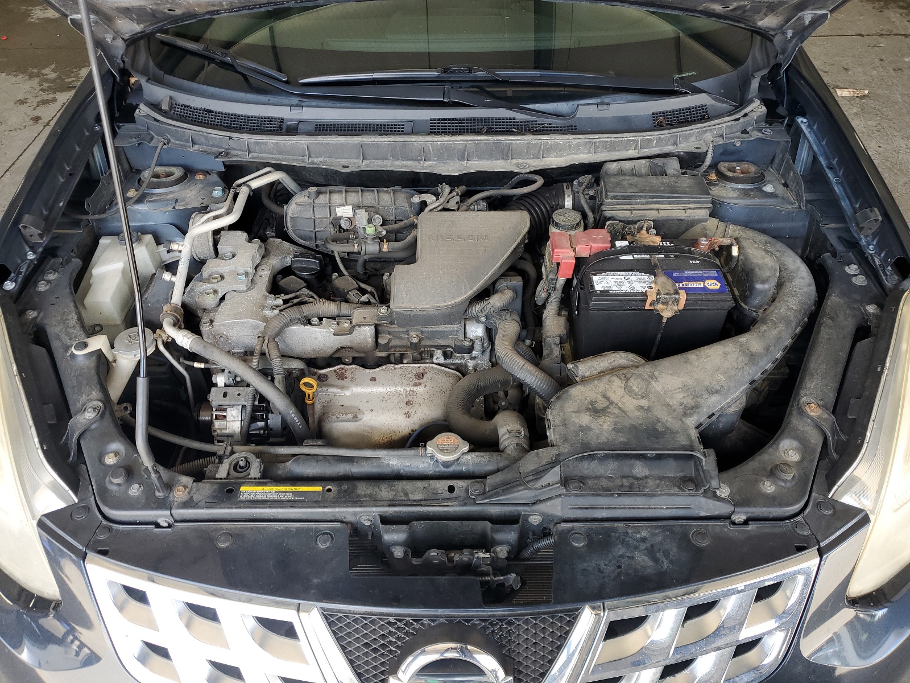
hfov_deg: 67.3
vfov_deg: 53.1
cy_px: 342
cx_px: 455
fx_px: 683
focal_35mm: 26
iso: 50
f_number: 1.5
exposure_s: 1/139
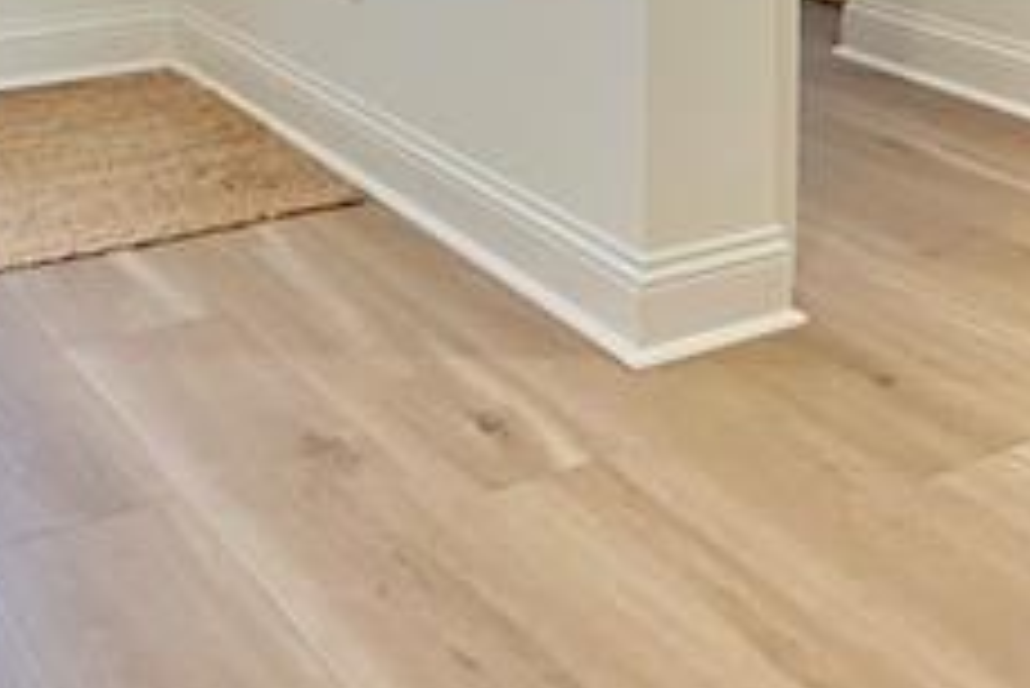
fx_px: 1861
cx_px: 796
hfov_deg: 30.3
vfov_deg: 17.5
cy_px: -499
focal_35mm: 65
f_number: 2.2
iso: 200
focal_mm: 2.22
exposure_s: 1/120
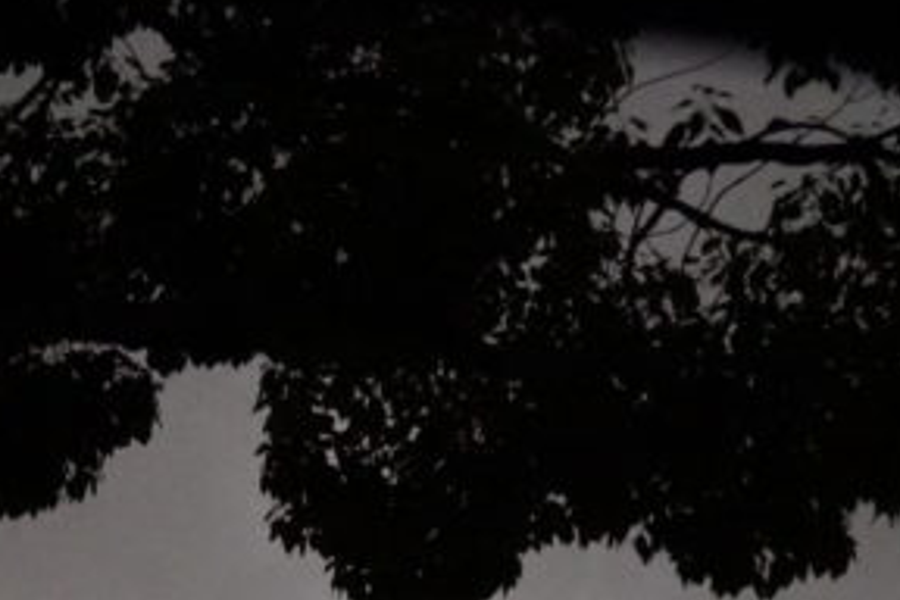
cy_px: 1017
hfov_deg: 16.0
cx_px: 522
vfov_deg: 10.2
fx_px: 3200
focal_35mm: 128
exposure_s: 1/8
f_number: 4
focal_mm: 24
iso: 3200
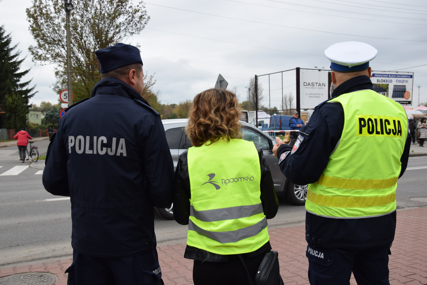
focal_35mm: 38
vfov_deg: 35.5
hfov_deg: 51.3
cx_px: 214
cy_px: 142
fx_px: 445
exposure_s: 1/200
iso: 400
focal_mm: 25
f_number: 7.1
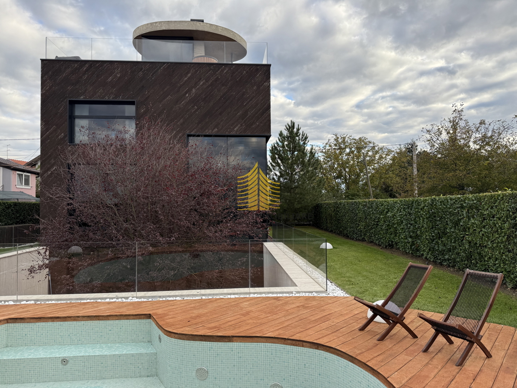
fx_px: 358
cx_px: 258
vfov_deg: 56.8
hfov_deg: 71.6
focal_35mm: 24
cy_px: 194
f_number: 1.78
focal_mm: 6.76
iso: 80
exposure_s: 1/868
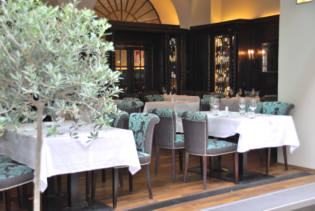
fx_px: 421
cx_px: 158
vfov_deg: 28.2
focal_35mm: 48
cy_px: 106
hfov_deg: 41.1
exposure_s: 1/60
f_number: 4.2
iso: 200
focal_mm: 32
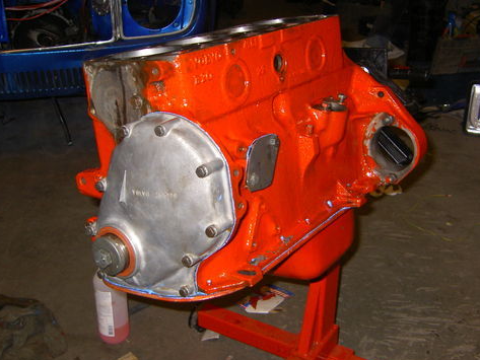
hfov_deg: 41.1
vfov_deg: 31.5
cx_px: 279
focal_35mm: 46
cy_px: 187
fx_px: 638
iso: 100
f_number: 2.8
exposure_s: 1/60
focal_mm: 5.6
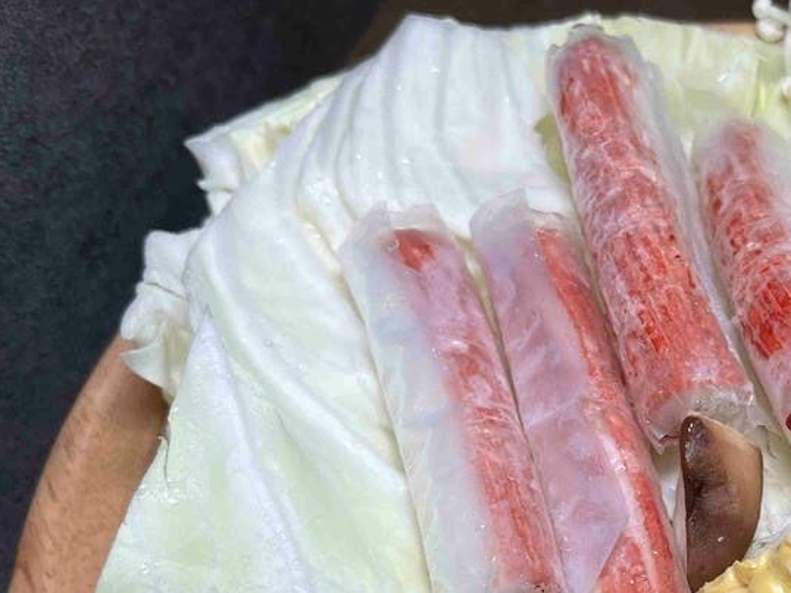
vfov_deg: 24.4
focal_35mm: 58
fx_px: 1325
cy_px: 552
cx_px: 767
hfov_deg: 31.1
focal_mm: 5.7
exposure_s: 1/342
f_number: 1.5
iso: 50
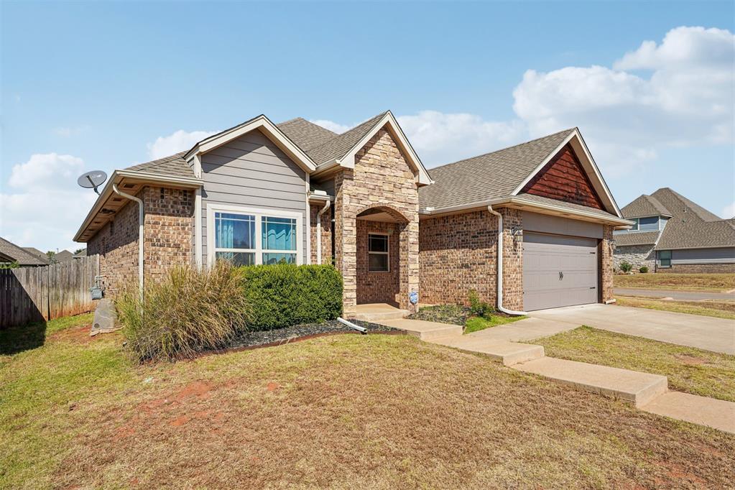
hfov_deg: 87.8
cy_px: 245
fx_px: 382
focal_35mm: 19
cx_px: 368
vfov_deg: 65.4
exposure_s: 1/320
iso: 100
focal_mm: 18.7
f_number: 9
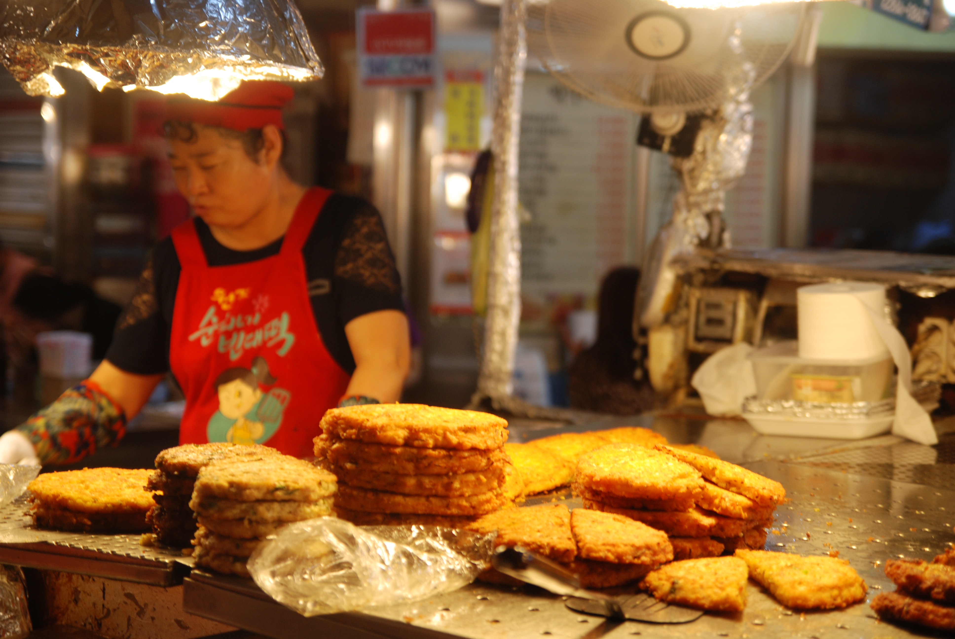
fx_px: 1992
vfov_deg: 18.2
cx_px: 478
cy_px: 320
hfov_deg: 27.0
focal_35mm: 75
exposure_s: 1/60
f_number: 2.8
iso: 200
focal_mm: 50
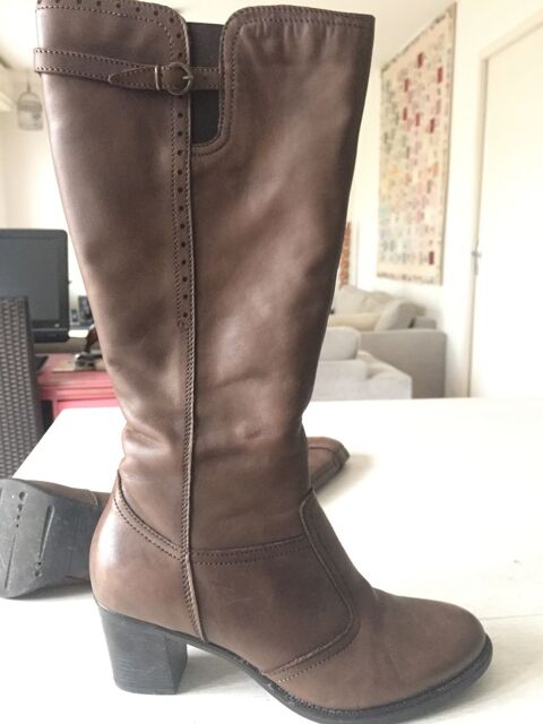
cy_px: 362
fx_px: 607
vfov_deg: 61.7
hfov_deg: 48.2
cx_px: 272
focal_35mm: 29
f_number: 2.2
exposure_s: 1/17
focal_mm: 4.15
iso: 500
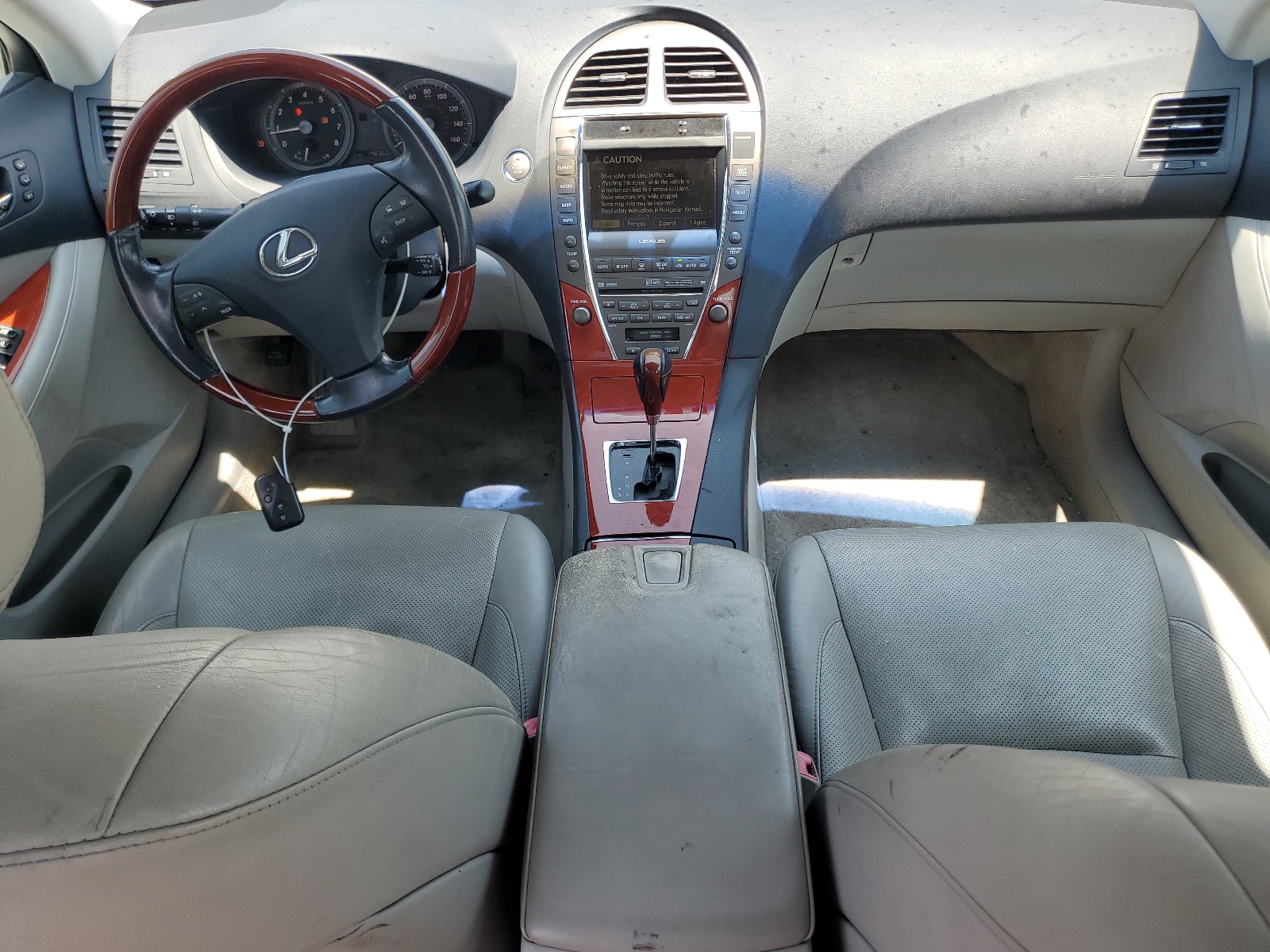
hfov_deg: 67.3
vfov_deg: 53.1
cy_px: 476
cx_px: 635
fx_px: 954
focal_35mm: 26
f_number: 1.5
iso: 50
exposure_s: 1/455
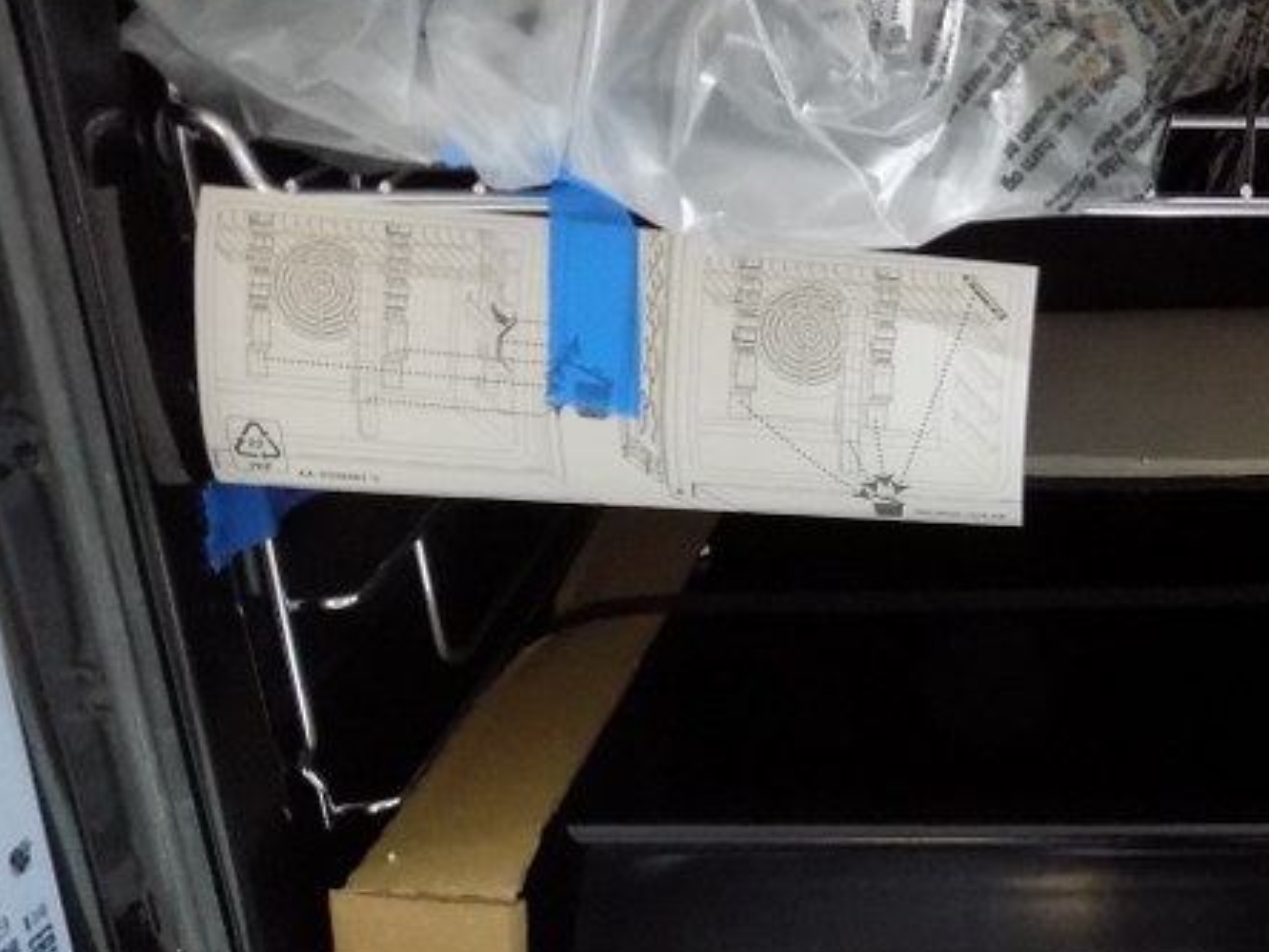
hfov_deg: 33.3
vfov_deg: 27.5
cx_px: 1252
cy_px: 420
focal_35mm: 53
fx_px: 1943
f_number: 3.1
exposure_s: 1/10
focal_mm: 4
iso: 400
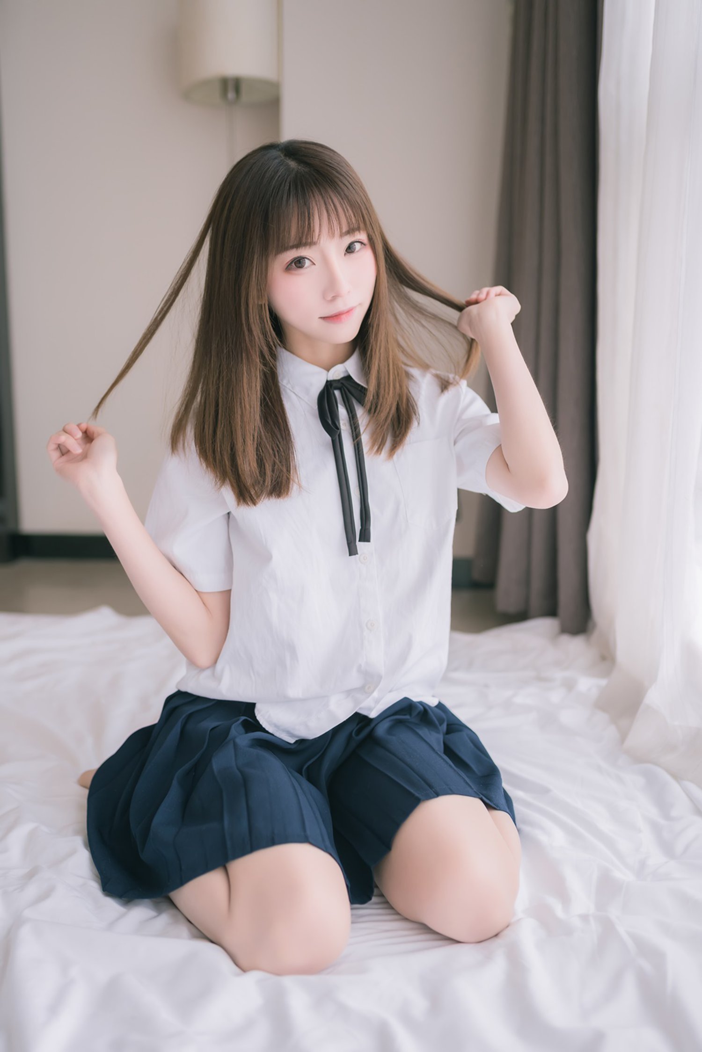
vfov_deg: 54.4
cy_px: 526
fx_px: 1023
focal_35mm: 35
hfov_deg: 37.9
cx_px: 351
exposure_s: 1/160
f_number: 1.8
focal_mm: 35
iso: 500
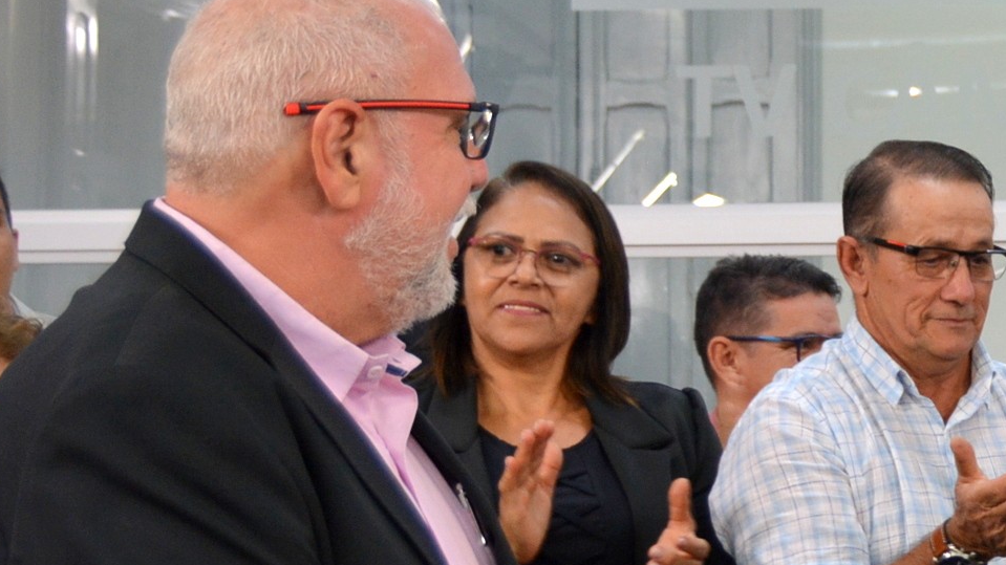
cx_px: 1437
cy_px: 287
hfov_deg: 13.1
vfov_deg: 7.7
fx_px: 4187
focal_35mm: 157
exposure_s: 1/60
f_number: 4
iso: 450
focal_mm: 32
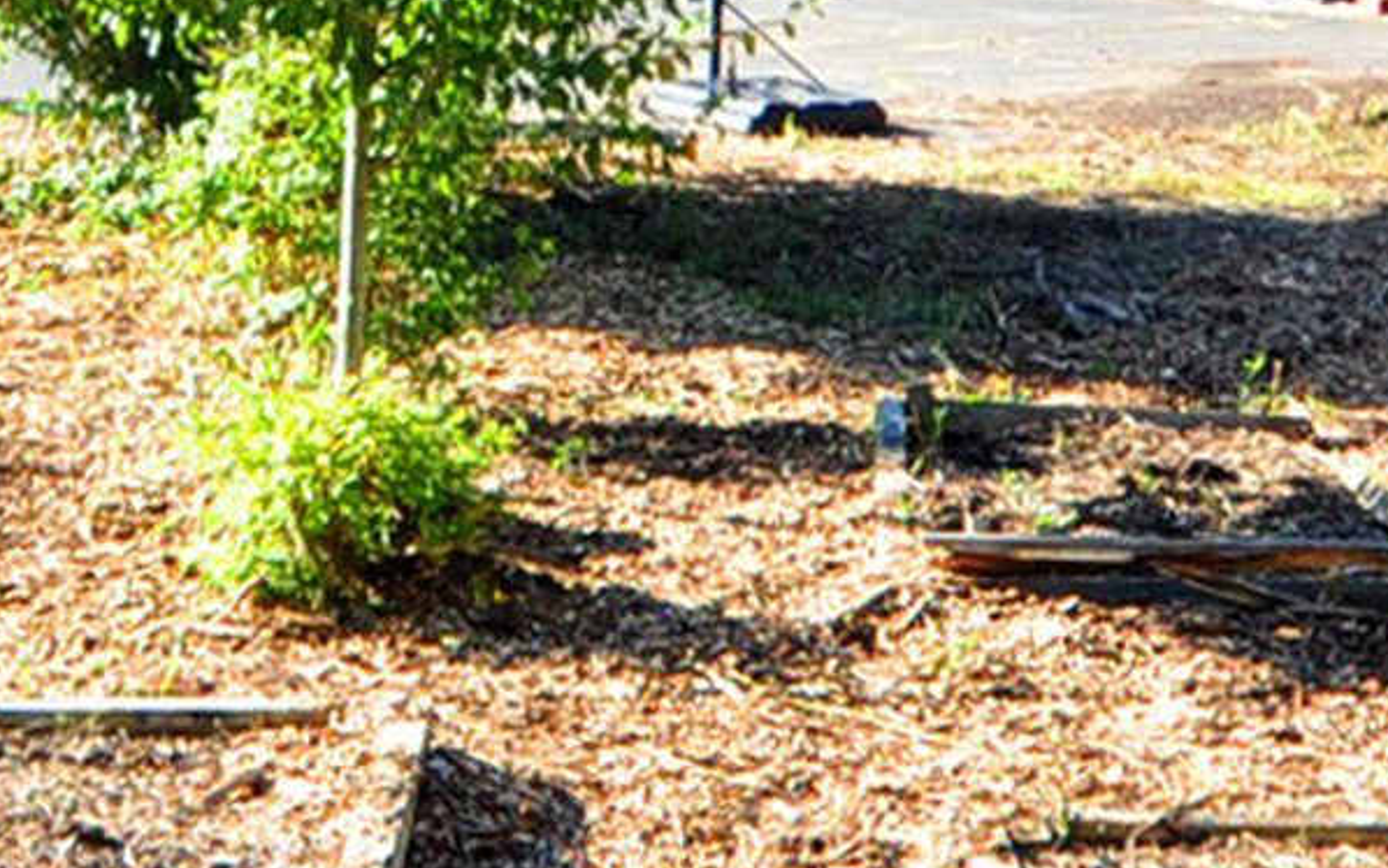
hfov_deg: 26.8
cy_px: -490
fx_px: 2800
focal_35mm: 74
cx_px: 109
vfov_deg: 16.0
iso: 400
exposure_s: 1/160
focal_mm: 10
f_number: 8
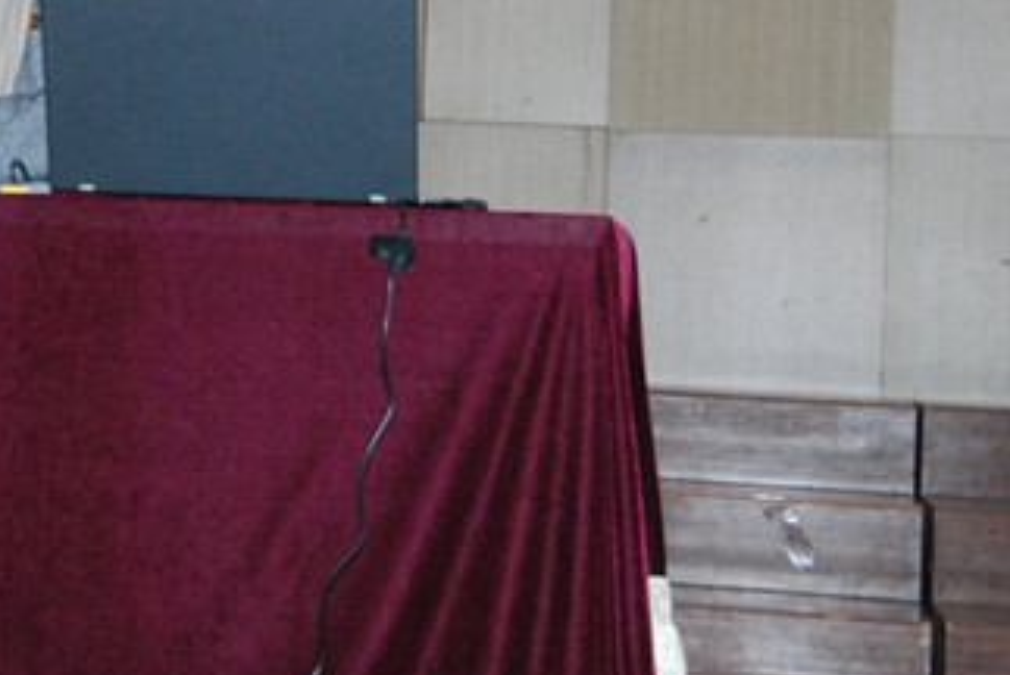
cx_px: 75
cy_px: 98
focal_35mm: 106
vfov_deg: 12.9
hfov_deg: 18.9
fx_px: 2976
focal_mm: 38
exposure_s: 1/60
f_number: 5.6
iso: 1600
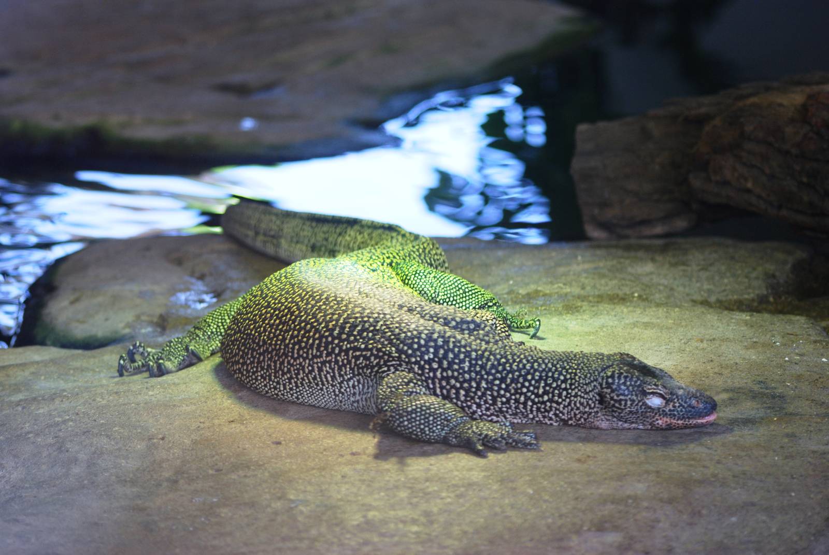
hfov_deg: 13.7
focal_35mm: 150
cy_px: 278
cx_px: 414
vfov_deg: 9.2
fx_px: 3458
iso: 250
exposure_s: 1/125
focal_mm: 100
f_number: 4.2
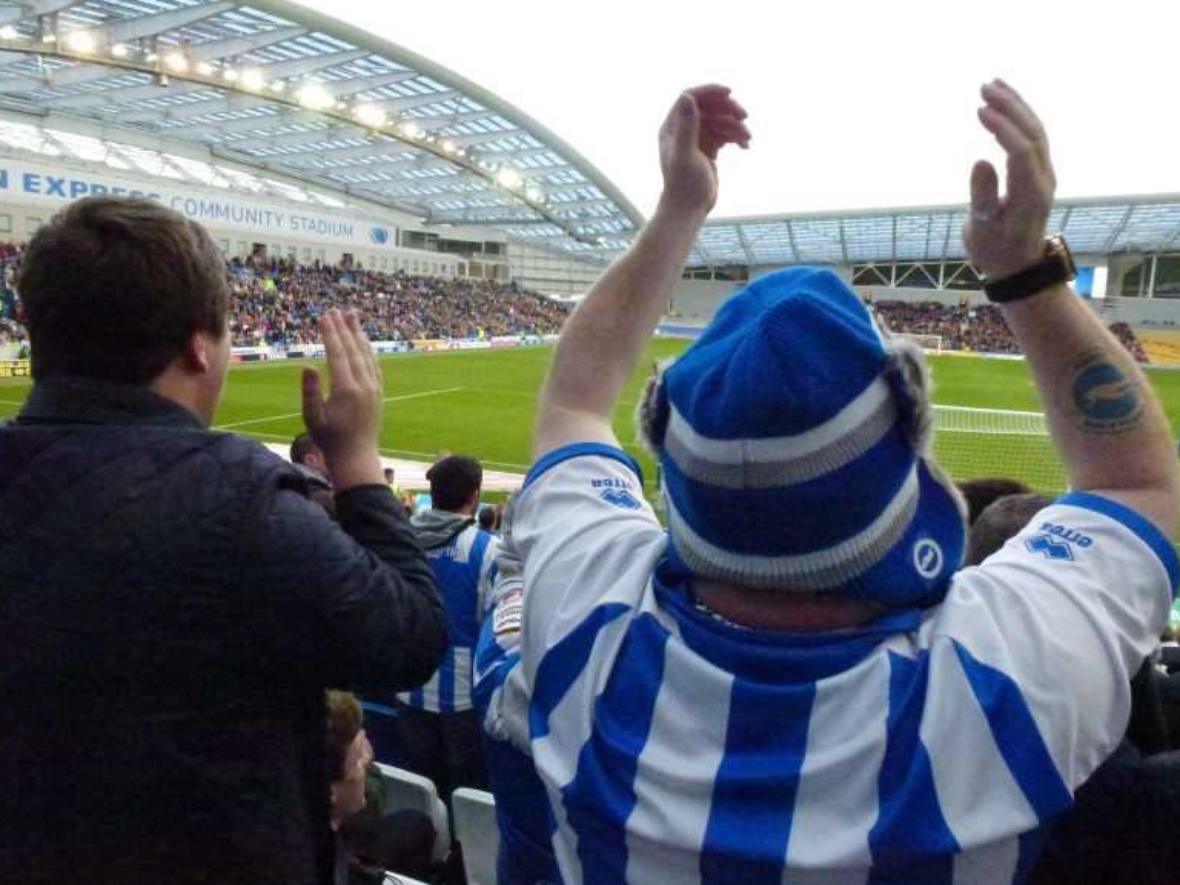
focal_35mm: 25
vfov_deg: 54.9
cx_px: 572
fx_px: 852
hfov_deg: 69.4
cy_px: 432
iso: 1600
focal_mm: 4.3
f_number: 4
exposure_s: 1/400
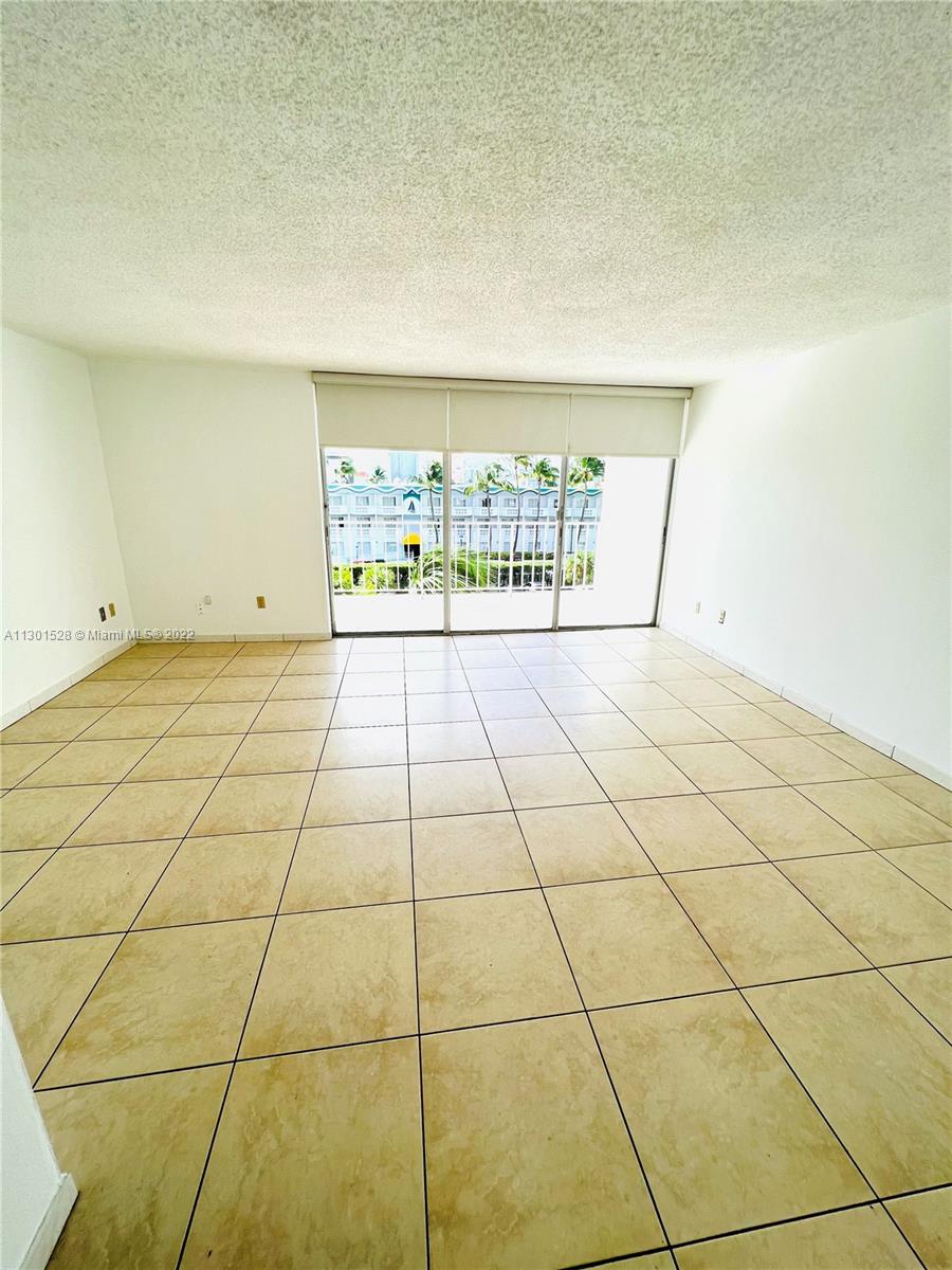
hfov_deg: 89.9
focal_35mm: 13
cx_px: 476
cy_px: 635
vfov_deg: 106.2
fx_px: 477
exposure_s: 1/161
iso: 32
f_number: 1.8
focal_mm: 1.57
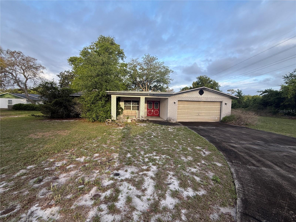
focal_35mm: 14
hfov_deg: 102.1
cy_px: 111
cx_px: 148
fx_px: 120
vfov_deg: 85.7
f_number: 2.2
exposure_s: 1/223
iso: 50
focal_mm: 2.22
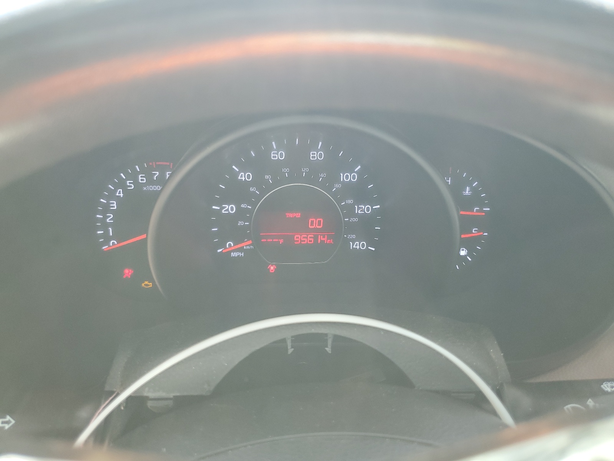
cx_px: 307
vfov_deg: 53.1
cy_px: 230
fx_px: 461
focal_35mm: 26
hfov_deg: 67.3
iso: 55
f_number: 1.5
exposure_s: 1/60.2
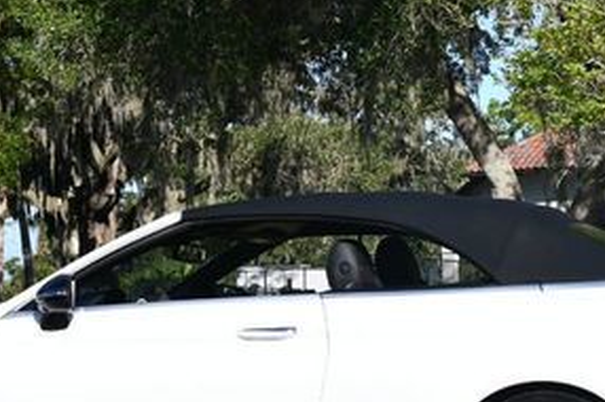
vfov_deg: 11.3
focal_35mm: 121
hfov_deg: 16.9
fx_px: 2031
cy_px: 197
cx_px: 288
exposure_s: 1/320
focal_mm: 36
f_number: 8
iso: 100
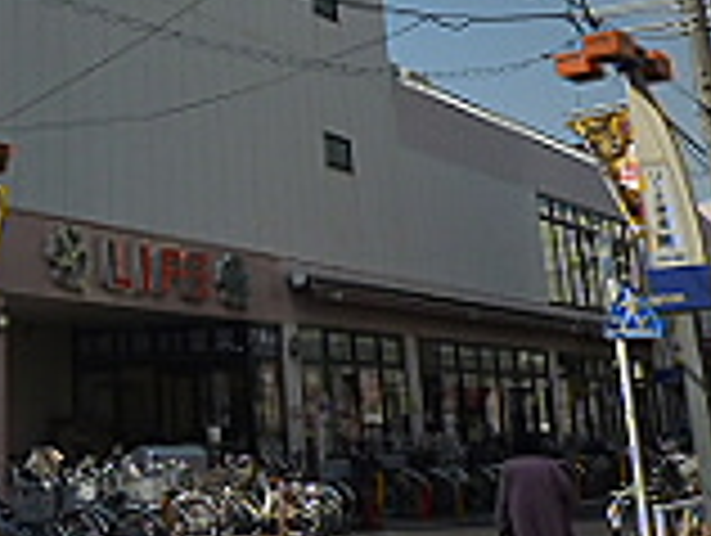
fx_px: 1296
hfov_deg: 27.9
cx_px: -74
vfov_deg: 22.6
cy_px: 25
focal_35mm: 63
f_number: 5
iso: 125
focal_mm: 4.4
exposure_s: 1/800
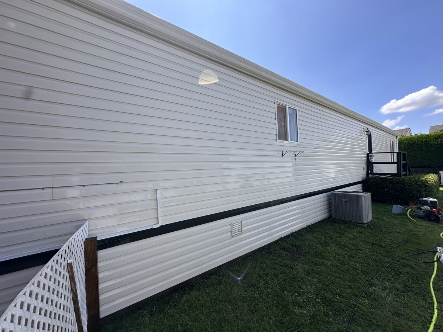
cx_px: 222
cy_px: 166
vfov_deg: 85.7
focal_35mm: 14
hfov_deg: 102.1
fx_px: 179
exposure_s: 1/1125
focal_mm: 2.22
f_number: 2.2
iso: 50
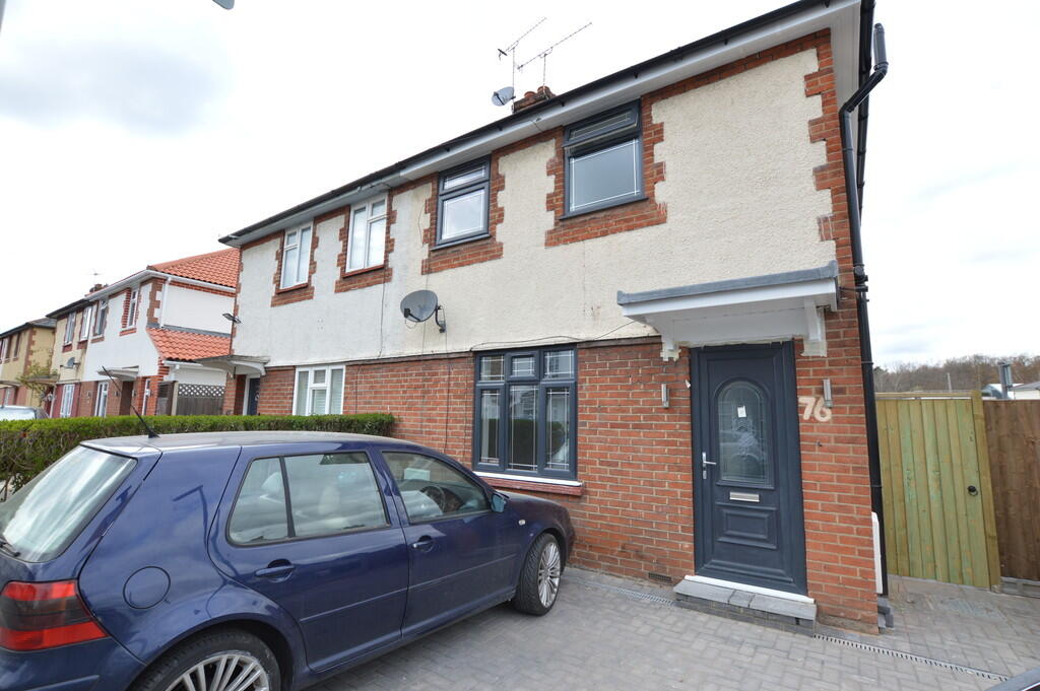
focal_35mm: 16
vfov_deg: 72.0
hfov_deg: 95.0
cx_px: 520
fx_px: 476
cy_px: 346
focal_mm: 11
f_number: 6.3
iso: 100
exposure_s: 1/60
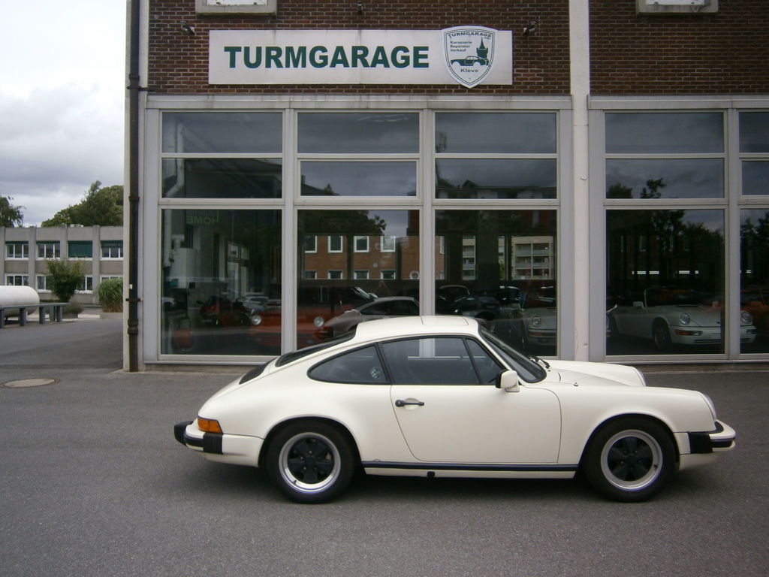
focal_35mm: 26
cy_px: 288
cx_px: 384
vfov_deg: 53.1
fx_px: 578
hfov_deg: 67.3
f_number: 2.8
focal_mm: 4.7
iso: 80
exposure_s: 1/1250
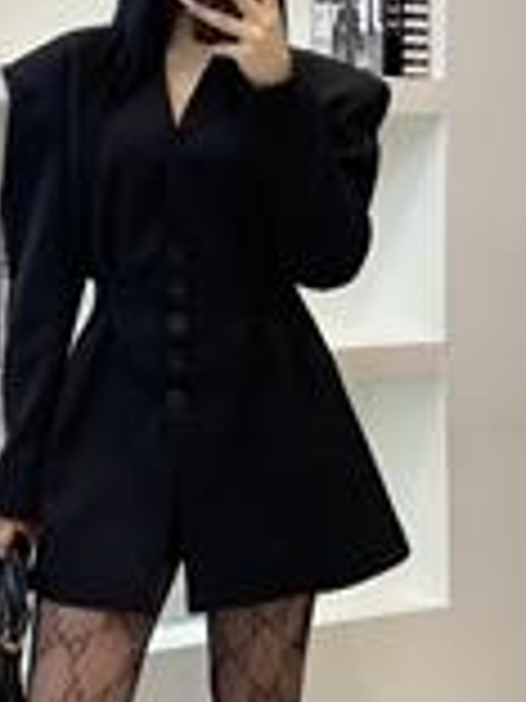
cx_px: 216
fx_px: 1398
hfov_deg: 21.3
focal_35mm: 69
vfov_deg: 28.1
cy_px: 317
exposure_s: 1/122
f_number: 1.8
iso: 80
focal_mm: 4.25
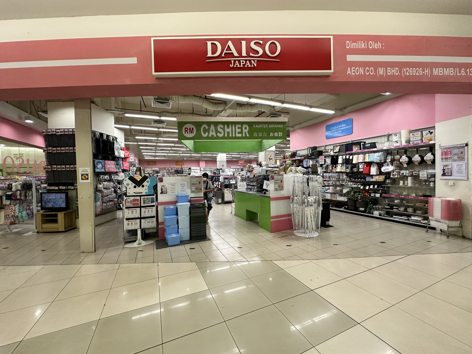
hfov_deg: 102.1
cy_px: 177
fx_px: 191
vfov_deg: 85.7
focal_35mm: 14
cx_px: 236
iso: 200
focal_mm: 2.22
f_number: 2.2
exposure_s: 1/100
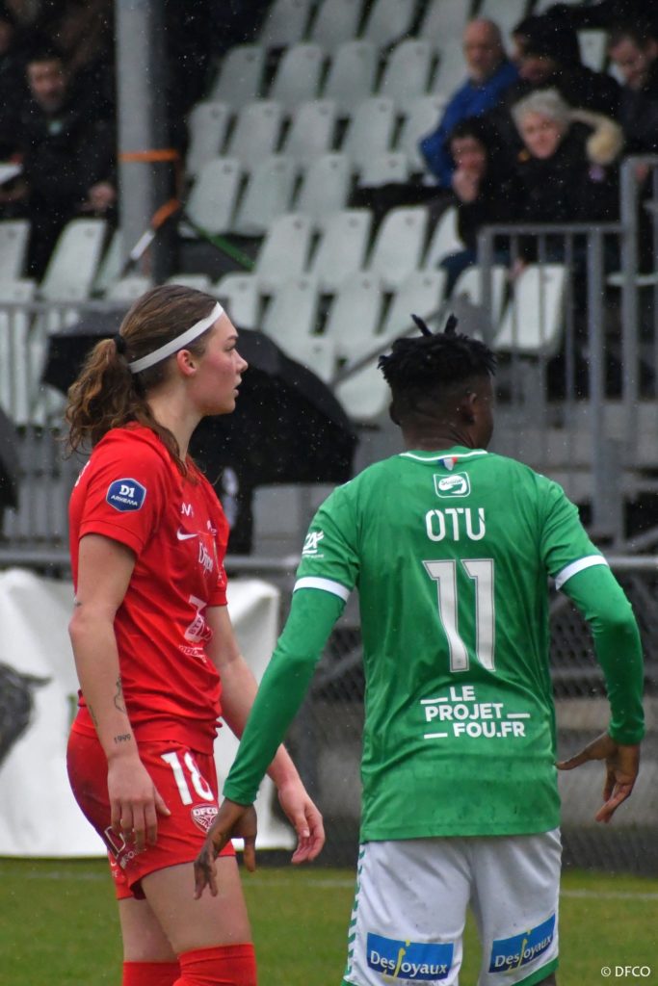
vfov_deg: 4.6
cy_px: 493
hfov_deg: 3.1
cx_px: 329
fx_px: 12332
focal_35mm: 450
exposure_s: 1/4000
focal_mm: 300
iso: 5000
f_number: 8
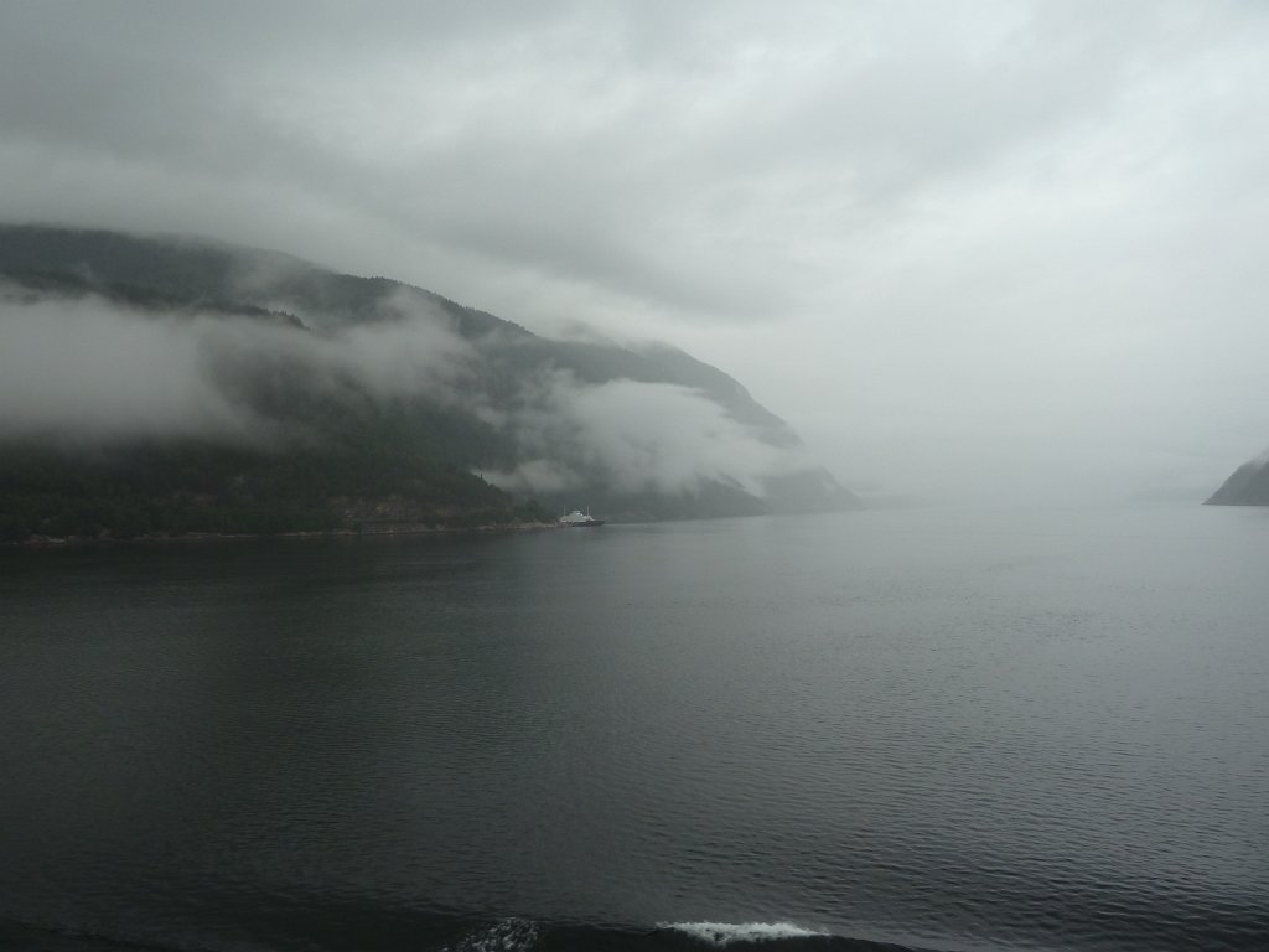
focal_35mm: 25
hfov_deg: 69.4
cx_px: 634
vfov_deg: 54.9
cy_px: 476
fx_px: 916
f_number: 3.3
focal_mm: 4.1
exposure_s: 1/100
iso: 80
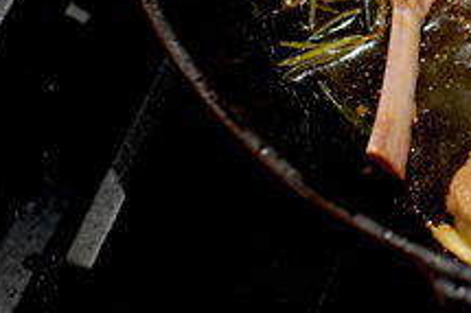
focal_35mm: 157
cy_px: -115
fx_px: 2052
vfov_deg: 8.6
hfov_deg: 12.7
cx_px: 618
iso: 640
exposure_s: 1/42
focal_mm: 30
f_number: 2.8
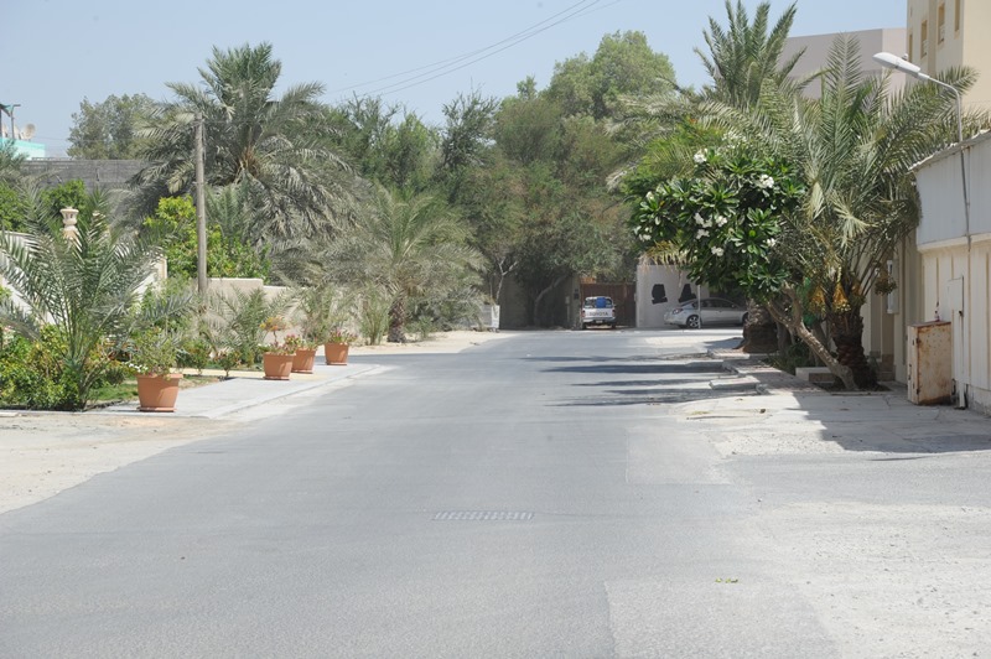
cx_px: 496
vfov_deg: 13.0
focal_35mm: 105
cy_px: 330
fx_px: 2888
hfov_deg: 19.5
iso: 320
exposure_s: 1/400
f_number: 10
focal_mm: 105
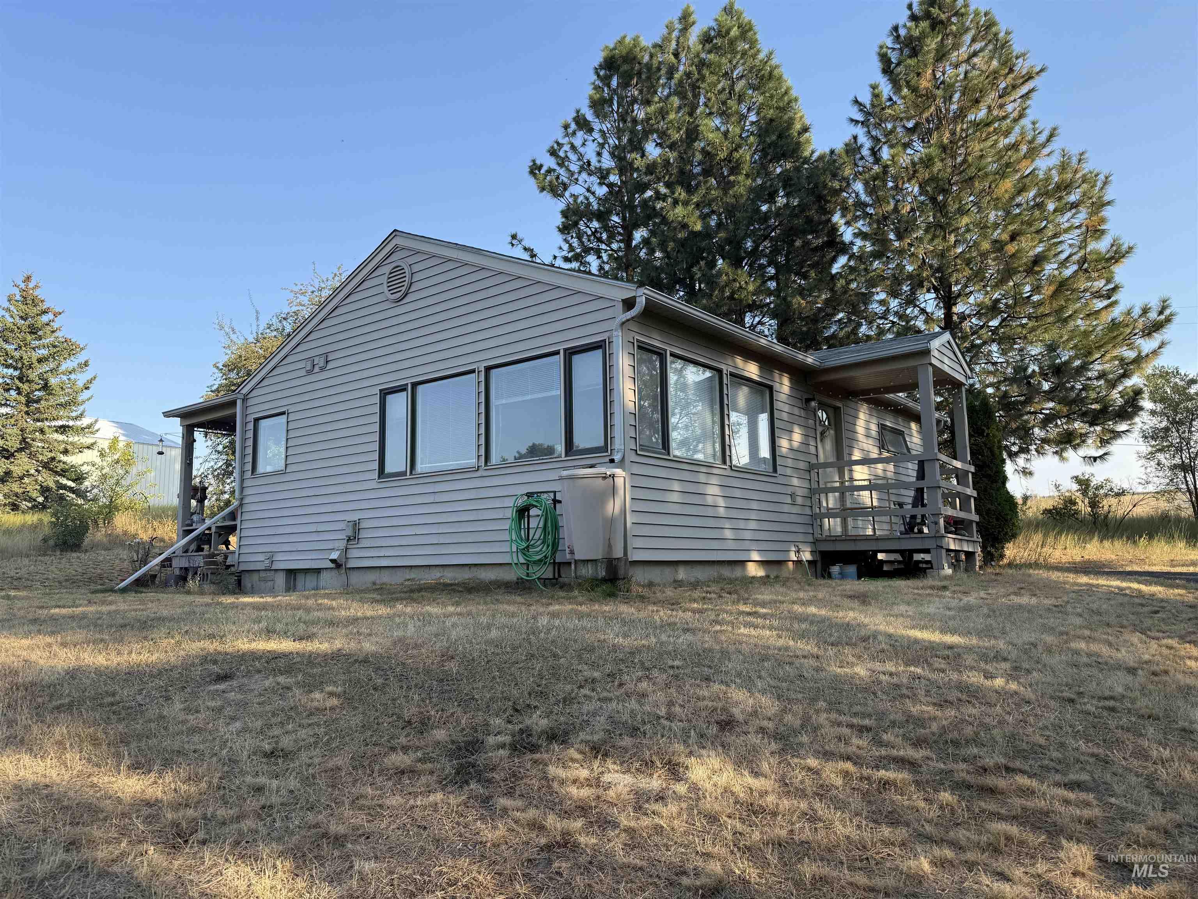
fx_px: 831
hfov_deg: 71.6
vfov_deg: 56.8
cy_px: 450
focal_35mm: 24
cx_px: 599
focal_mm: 6.76
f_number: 1.78
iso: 80
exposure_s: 1/1271
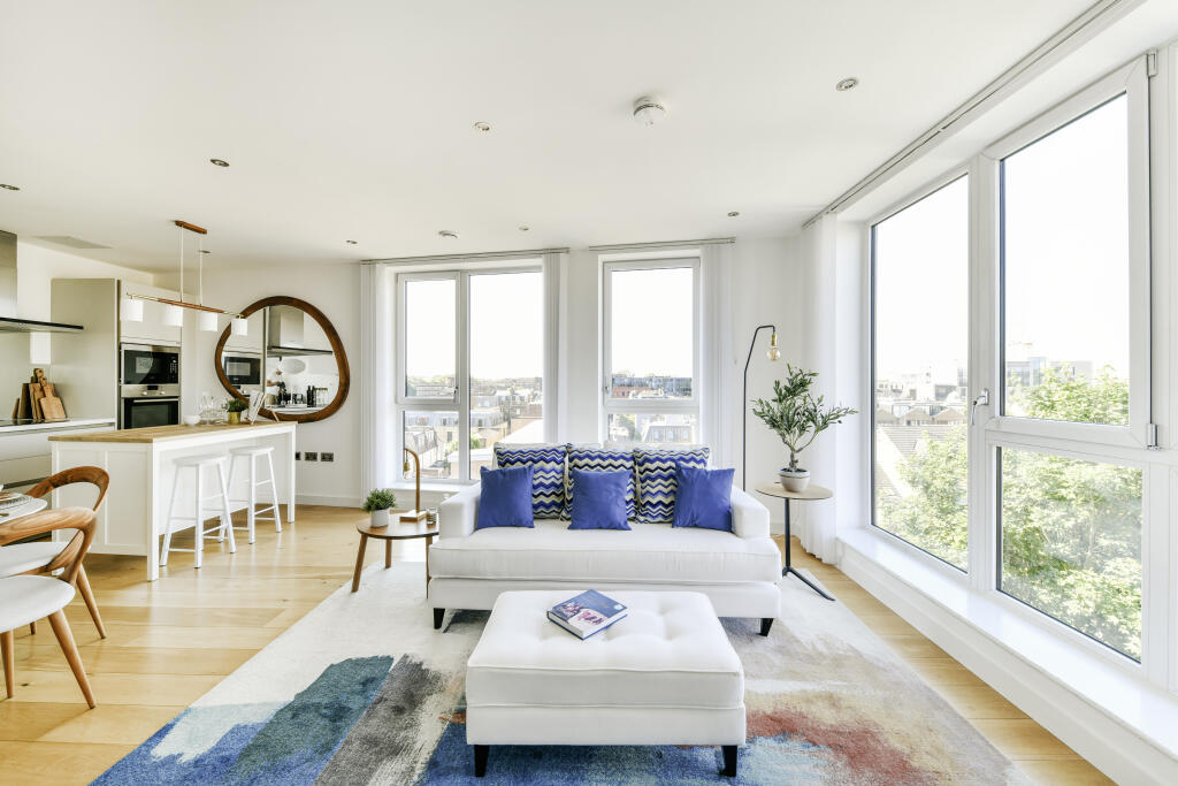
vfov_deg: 85.4
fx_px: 425
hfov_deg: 108.3
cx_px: 589
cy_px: 393
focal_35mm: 13
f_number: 10
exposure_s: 1/13
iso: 100
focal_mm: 13
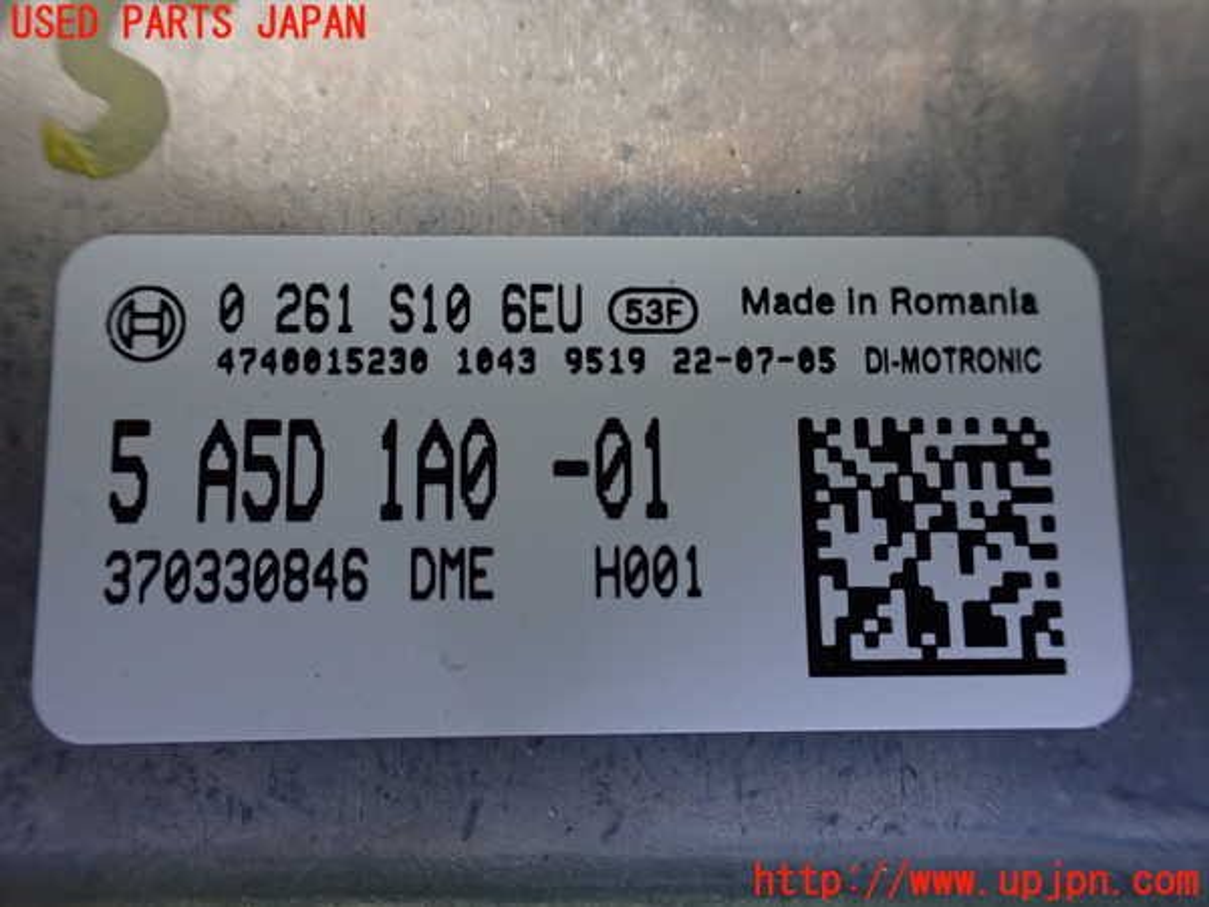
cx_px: 604
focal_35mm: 30
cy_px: 454
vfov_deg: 46.8
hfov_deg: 60.0
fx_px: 1048
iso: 400
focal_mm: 5.4
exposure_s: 1/125
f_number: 2.3
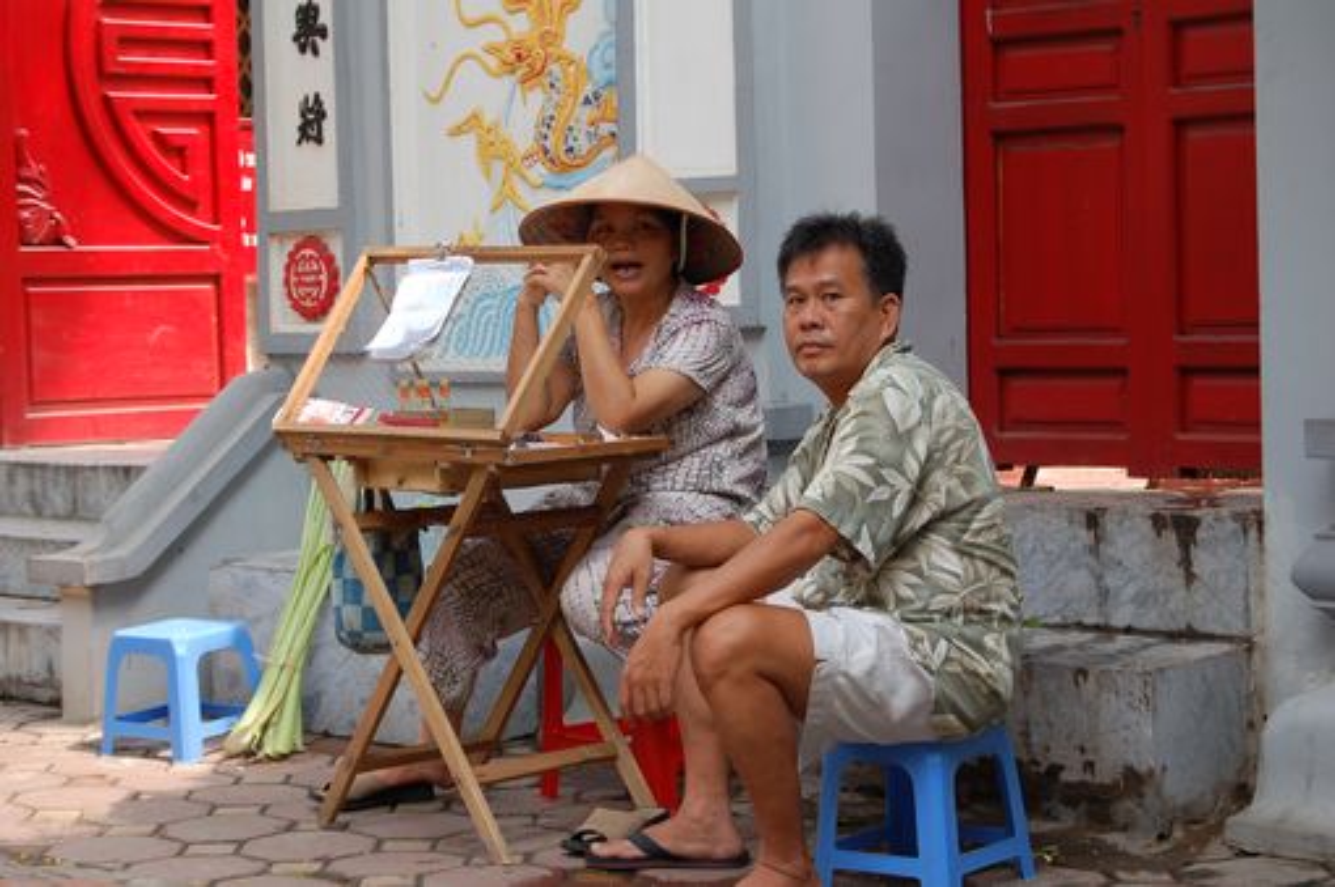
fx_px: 3056
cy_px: 444
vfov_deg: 16.5
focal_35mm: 82
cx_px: 668
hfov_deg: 24.6
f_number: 5.6
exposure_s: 1/125
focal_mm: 55
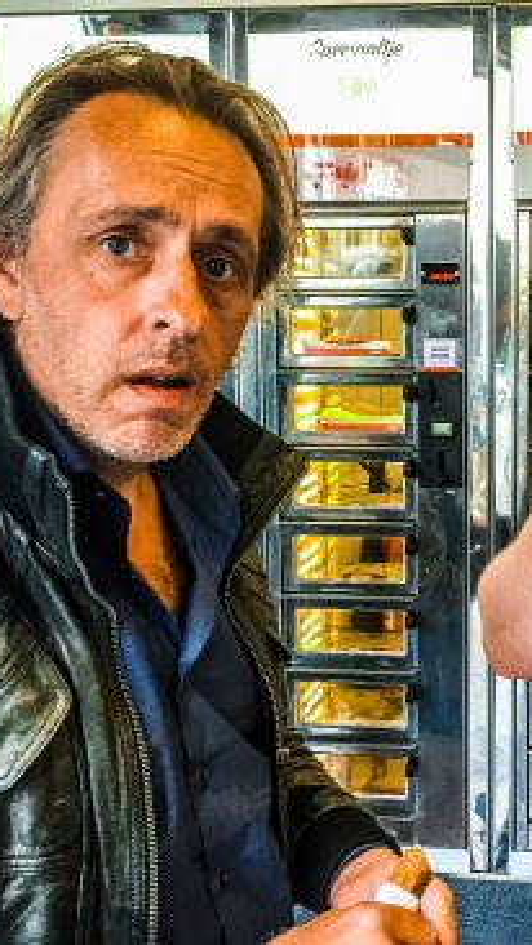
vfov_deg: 47.3
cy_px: 463
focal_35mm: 43
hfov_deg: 26.7
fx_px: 1078
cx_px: 486
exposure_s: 1/33
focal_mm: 4.15
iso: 80
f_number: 2.2
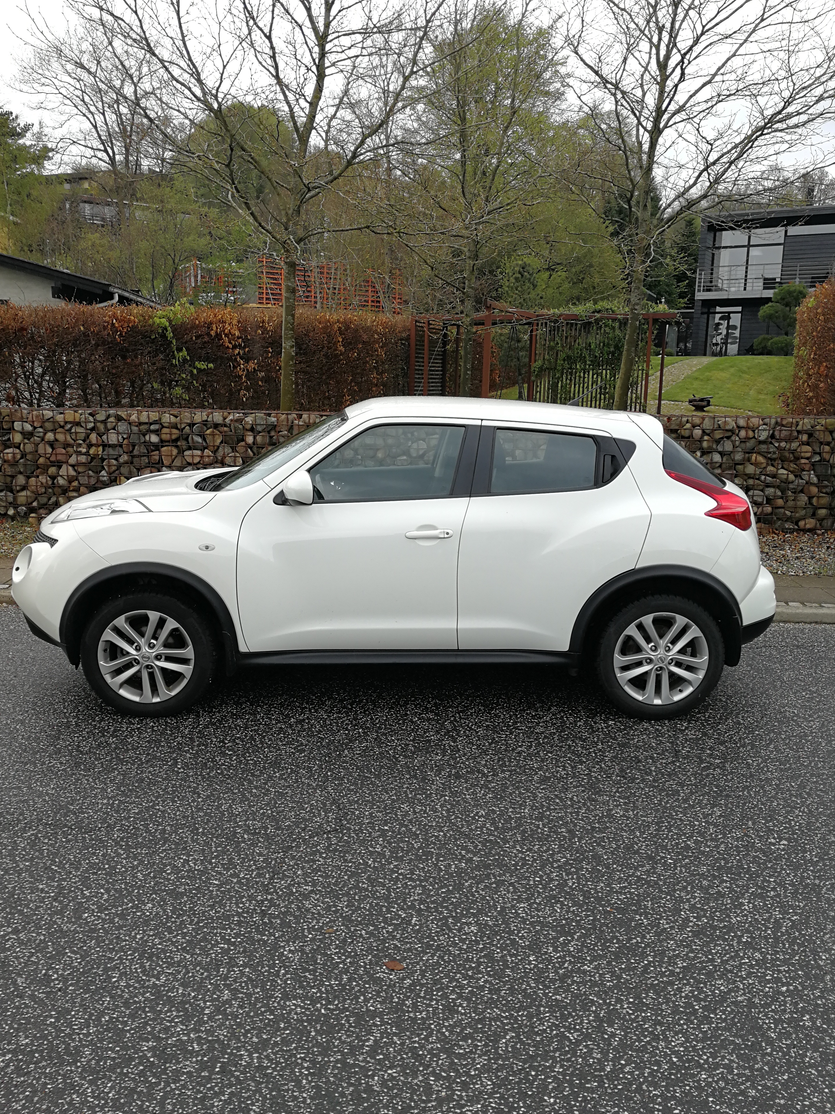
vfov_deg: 63.4
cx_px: 404
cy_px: 550
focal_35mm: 28
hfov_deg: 49.7
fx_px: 900
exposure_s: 1/187
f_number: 2.2
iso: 50
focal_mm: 3.95
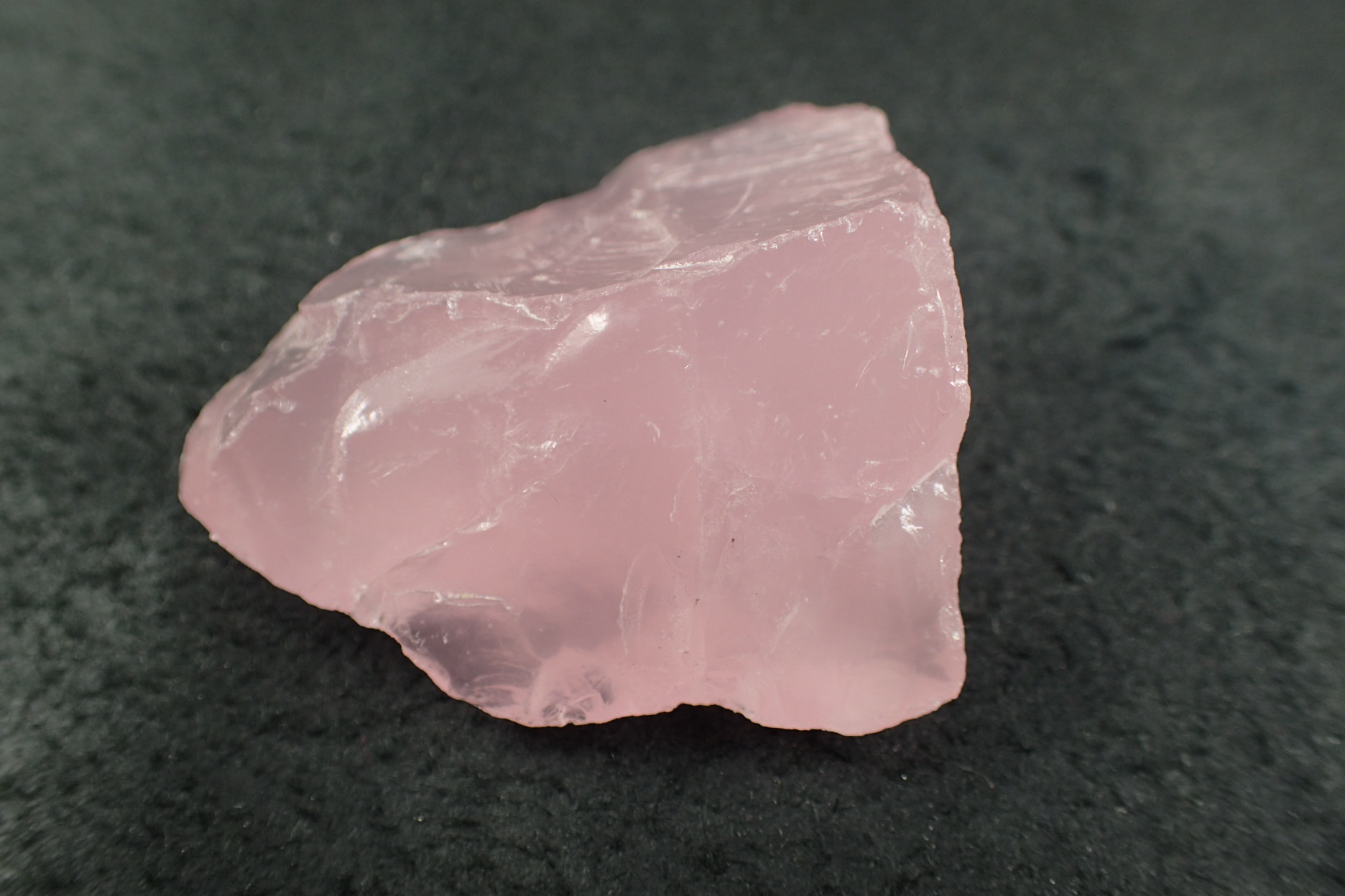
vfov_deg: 41.1
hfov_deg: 58.7
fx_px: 1195
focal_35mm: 32
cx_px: 667
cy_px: 424
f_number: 2.3
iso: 100
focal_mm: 5.5
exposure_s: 1/200
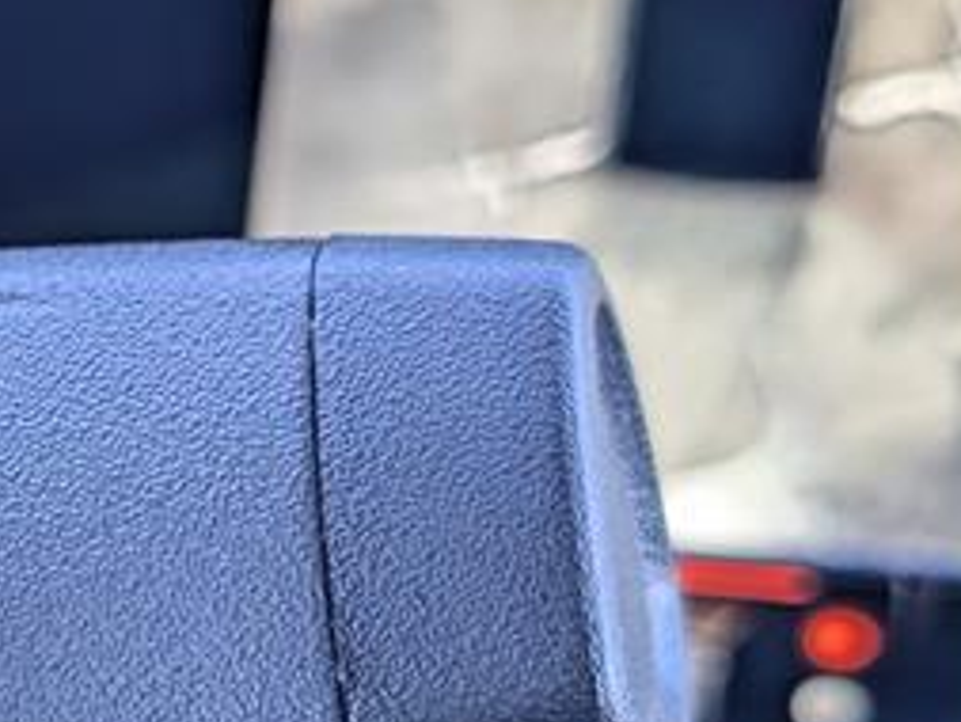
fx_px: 3444
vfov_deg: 11.9
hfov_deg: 15.3
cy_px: 657
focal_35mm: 124
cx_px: -217
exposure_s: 1/385
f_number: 1.68
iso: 355
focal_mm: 6.9
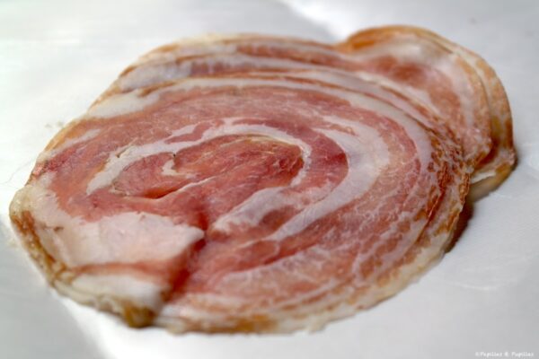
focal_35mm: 77
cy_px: 180
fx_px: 1153
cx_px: 270
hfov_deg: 26.3
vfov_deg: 17.7
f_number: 5.6
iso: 200
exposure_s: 1/80
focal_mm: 50
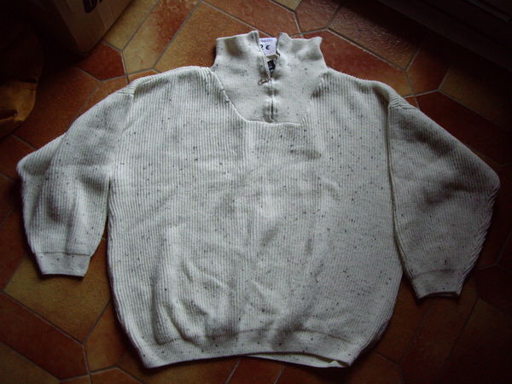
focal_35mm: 38
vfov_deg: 37.7
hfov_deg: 49.0
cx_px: 256
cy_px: 192
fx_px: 562
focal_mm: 6.2
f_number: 2.7
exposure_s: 1/40
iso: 200
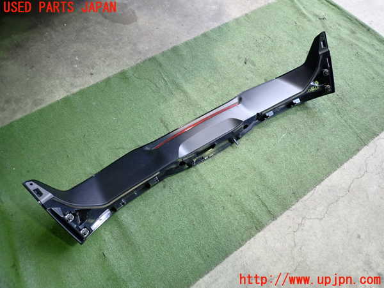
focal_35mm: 25
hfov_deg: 69.4
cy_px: 144
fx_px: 277
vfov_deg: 54.9
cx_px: 192
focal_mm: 4.5
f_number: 2
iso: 250
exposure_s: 1/30
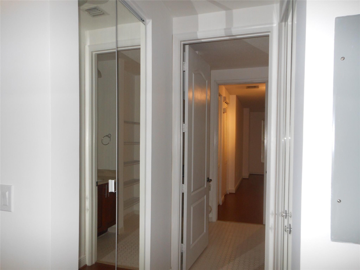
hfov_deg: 69.4
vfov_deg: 54.9
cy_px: 135
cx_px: 180
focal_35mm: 25
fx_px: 260
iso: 200
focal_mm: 4.5
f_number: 3.2
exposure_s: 1/25
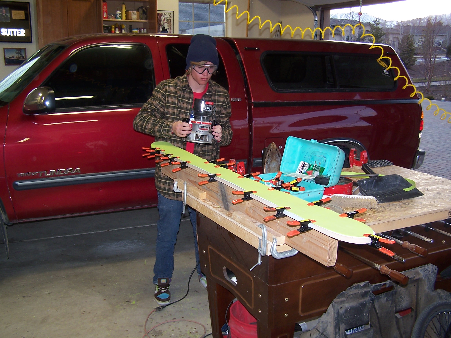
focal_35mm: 38
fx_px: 495
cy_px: 169
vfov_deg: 37.7
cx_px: 226
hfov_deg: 49.0
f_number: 2.8
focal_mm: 6.3
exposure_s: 1/60
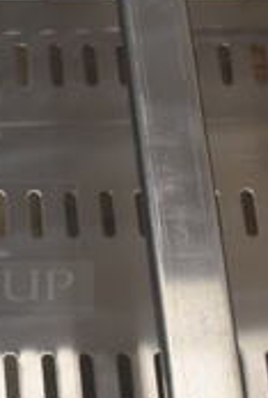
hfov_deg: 8.6
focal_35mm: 157
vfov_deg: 13.0
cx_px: -160
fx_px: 1743
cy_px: 191
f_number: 3.5
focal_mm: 20
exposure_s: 1/160
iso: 800
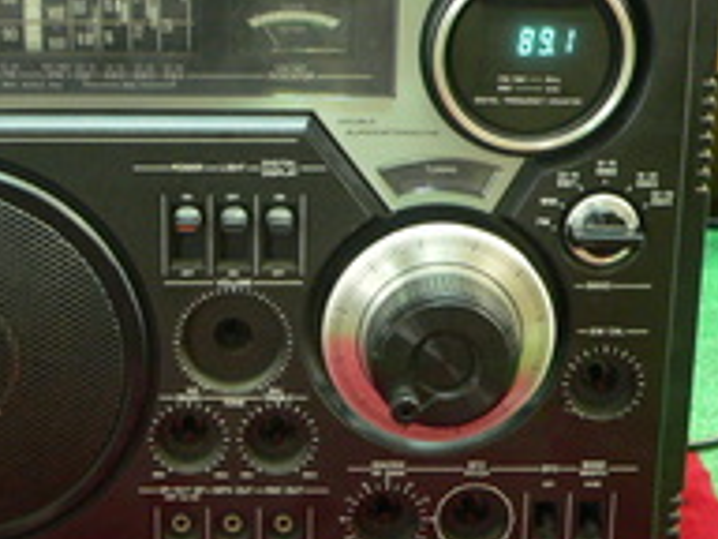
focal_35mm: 91
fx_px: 1888
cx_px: 254
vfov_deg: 16.2
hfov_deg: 21.5
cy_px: 230
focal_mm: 7.6
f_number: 2.8
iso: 200
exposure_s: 1/4
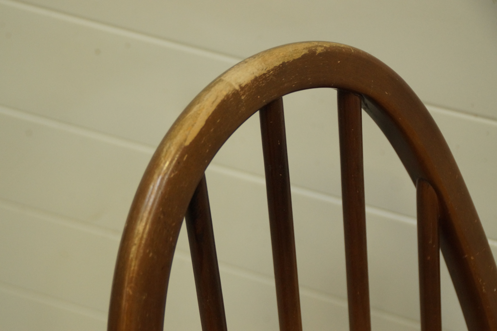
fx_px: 1242
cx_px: 248
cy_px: 166
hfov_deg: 22.6
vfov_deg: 15.2
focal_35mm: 90
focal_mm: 60
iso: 1600
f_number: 5
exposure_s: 1/100
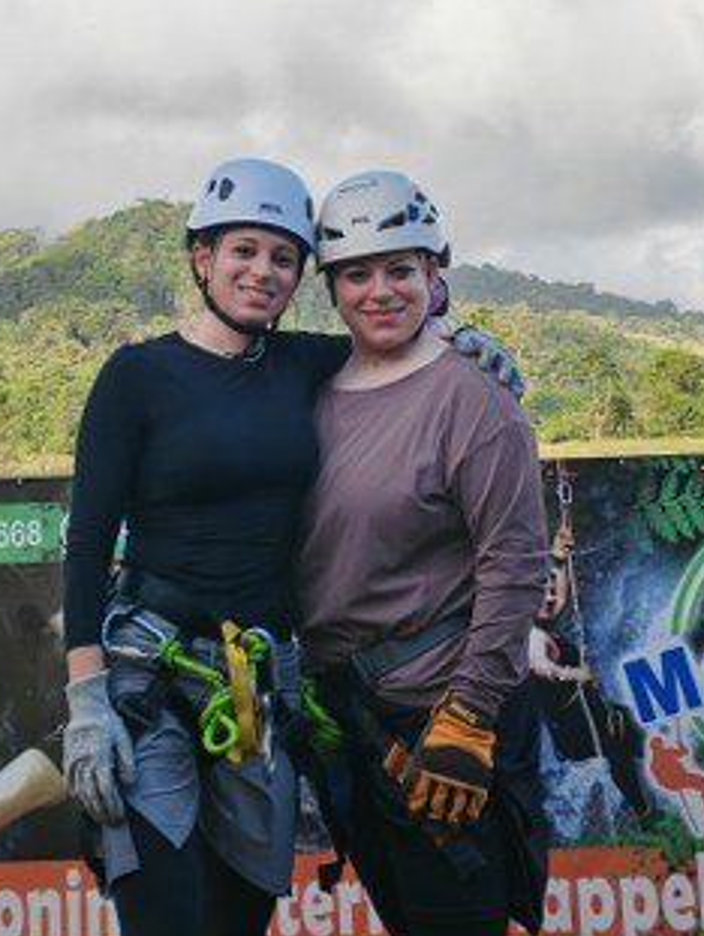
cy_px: 322
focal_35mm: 74
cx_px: 253
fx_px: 2003
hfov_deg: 19.9
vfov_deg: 26.2
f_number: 1.9
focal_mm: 6.12
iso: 50
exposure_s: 1/440
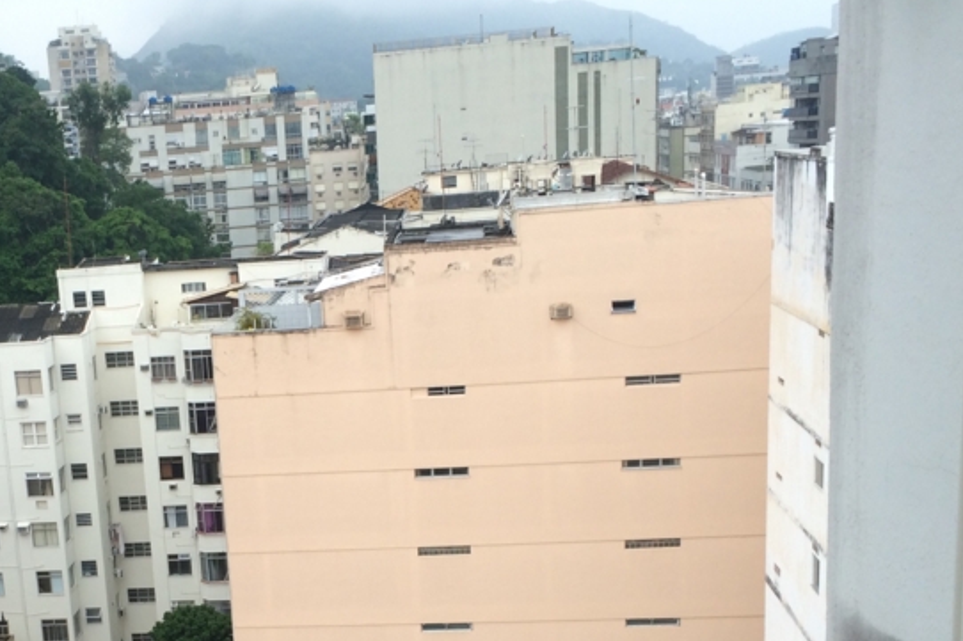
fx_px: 1524
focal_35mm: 57
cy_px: 552
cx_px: 213
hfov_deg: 34.2
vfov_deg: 23.3
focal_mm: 4.15
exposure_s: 1/120
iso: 32
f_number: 2.2
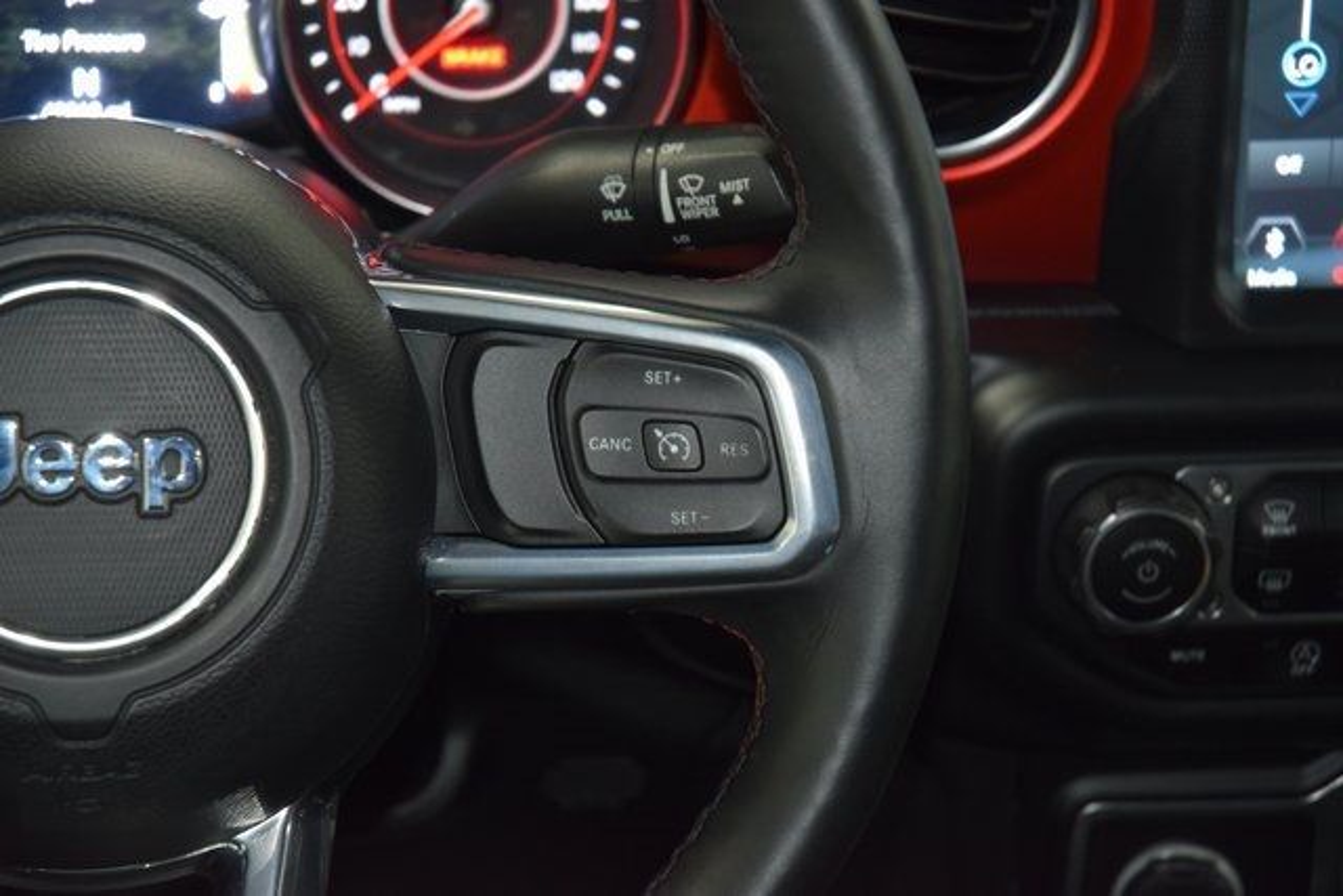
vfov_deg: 13.0
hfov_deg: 19.5
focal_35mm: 105
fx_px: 3918
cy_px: 448
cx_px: 672
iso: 1400
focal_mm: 70
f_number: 4.5
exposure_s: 1/20
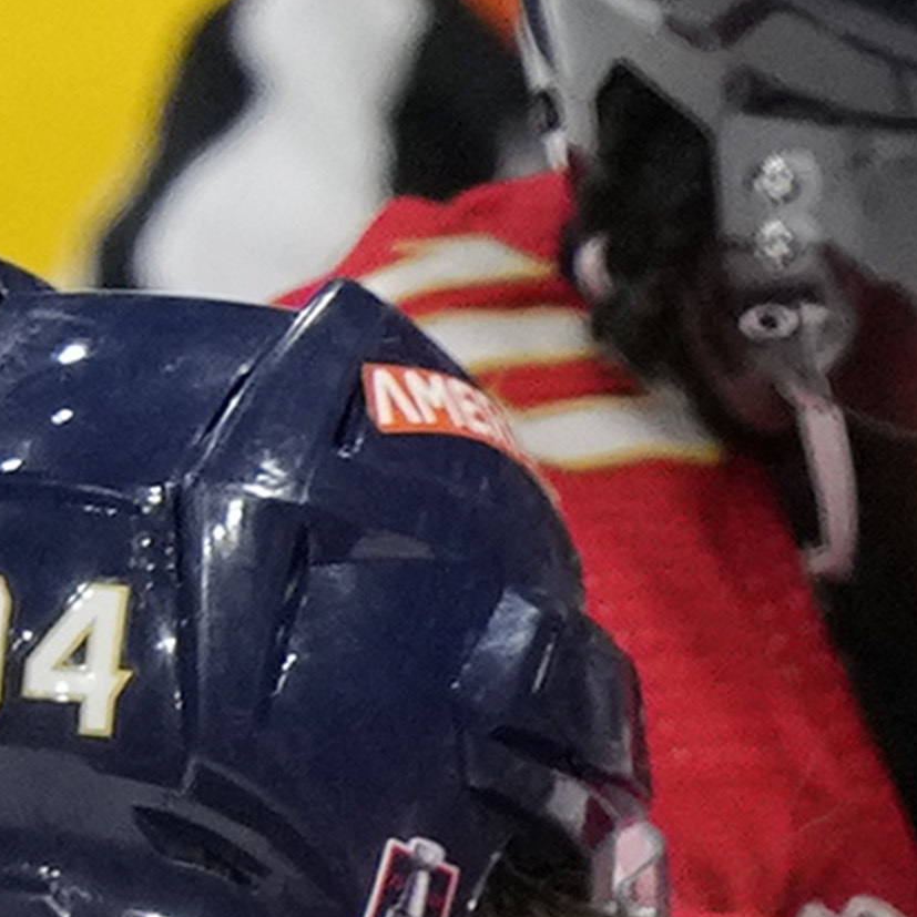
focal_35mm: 3468
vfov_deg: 0.5
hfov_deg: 0.5
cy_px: 2378
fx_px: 103939
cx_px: 3354
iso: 2000
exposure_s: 1/1600
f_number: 3.2
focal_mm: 400
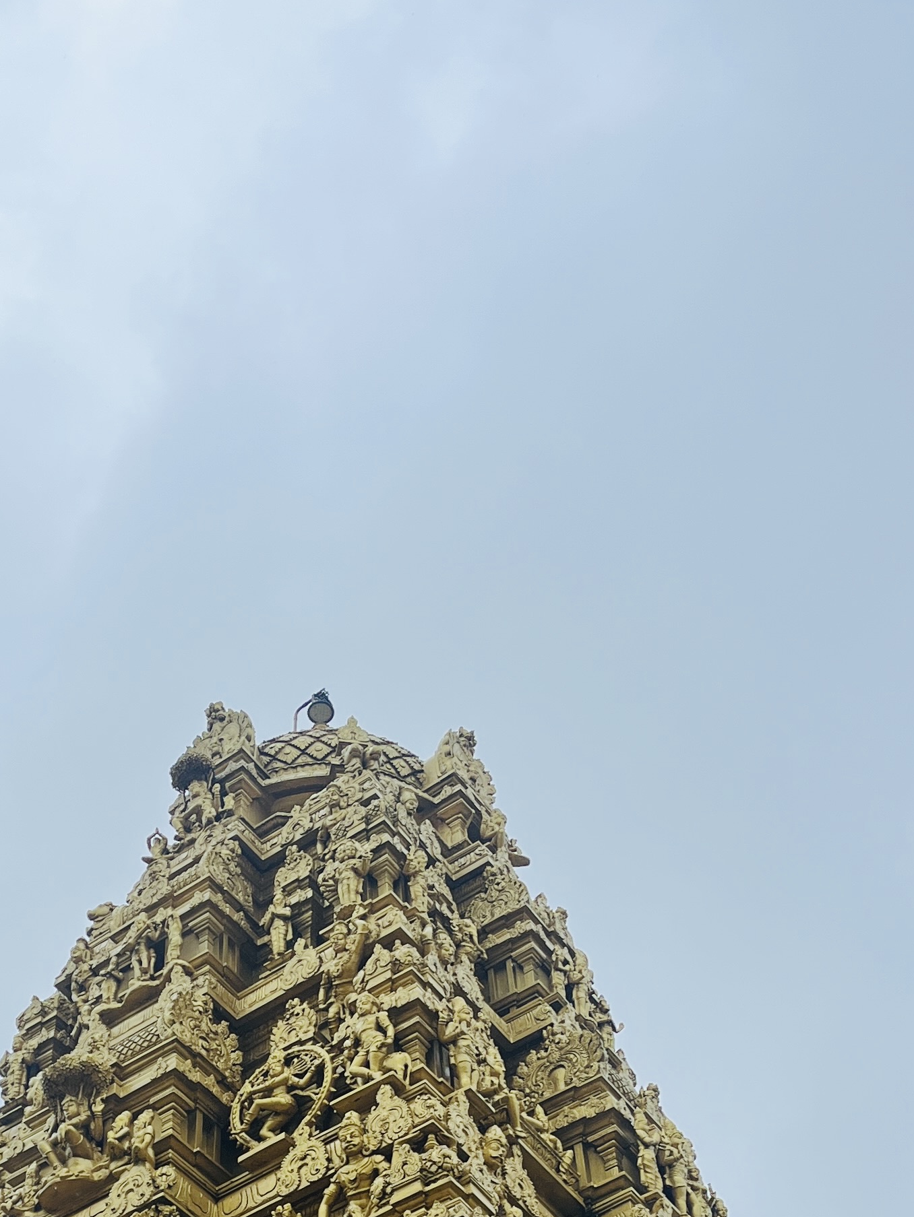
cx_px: 264
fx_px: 2041
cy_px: 1166
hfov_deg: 25.0
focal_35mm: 58
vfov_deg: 31.2
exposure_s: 1/1580
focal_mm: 5.1
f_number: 1.6
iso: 50
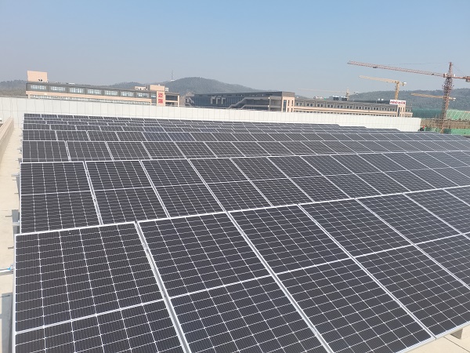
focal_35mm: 26
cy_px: 176
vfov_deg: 53.1
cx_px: 235
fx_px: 353
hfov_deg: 67.3
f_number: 1.8
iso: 50
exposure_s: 1/1274
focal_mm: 5.58
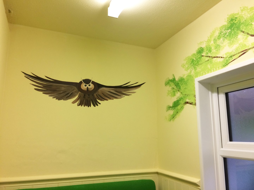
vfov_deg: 48.2
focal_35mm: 29
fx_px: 213
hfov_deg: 61.7
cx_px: 127
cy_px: 95
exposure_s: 1/33
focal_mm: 4.15
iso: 50
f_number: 2.2
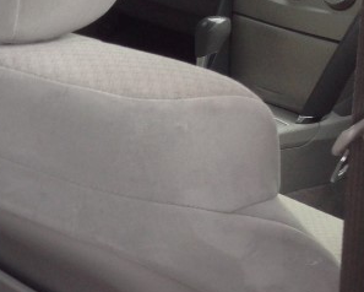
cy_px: 211
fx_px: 1197
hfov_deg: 15.3
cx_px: -254
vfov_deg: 13.9
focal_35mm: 111
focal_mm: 4.12
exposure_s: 1/60
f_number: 2.4
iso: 64
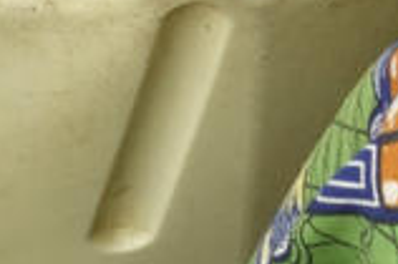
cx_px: -189
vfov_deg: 3.8
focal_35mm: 350
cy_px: -656
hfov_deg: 5.8
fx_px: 3865
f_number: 9
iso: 400
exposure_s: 1/500
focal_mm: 16.84
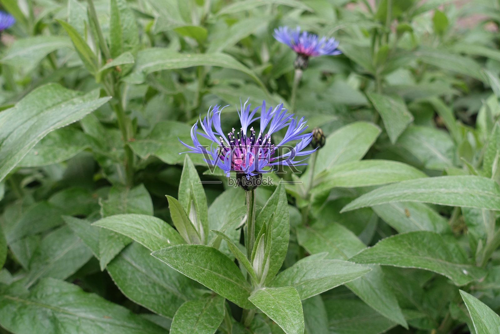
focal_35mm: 44
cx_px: 250
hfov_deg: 44.5
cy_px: 167
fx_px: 611
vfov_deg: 30.5
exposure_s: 1/80
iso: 125
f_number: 3.5
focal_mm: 16.17
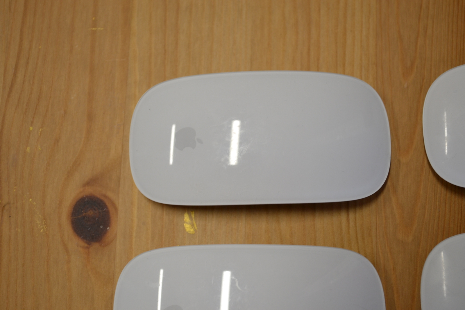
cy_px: 155
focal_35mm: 60
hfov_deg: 33.4
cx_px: 232
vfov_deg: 22.6
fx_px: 775
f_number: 5.3
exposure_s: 1/40
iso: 400
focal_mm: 40
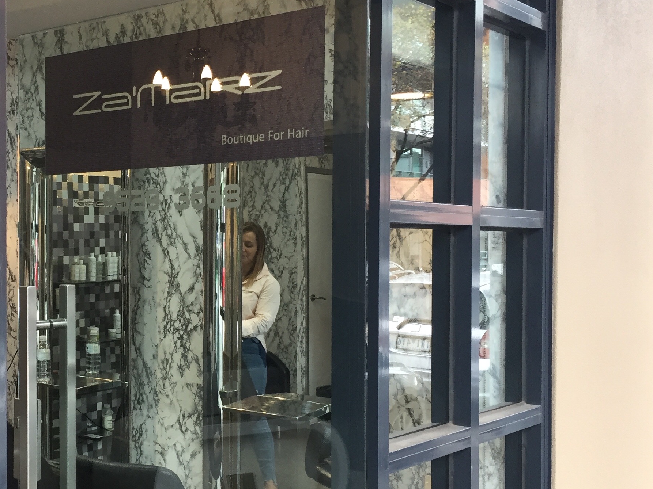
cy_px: 273
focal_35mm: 53
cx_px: 103
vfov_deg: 27.5
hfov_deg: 34.7
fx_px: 1000
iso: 50
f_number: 2.2
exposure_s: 1/33
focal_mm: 4.15
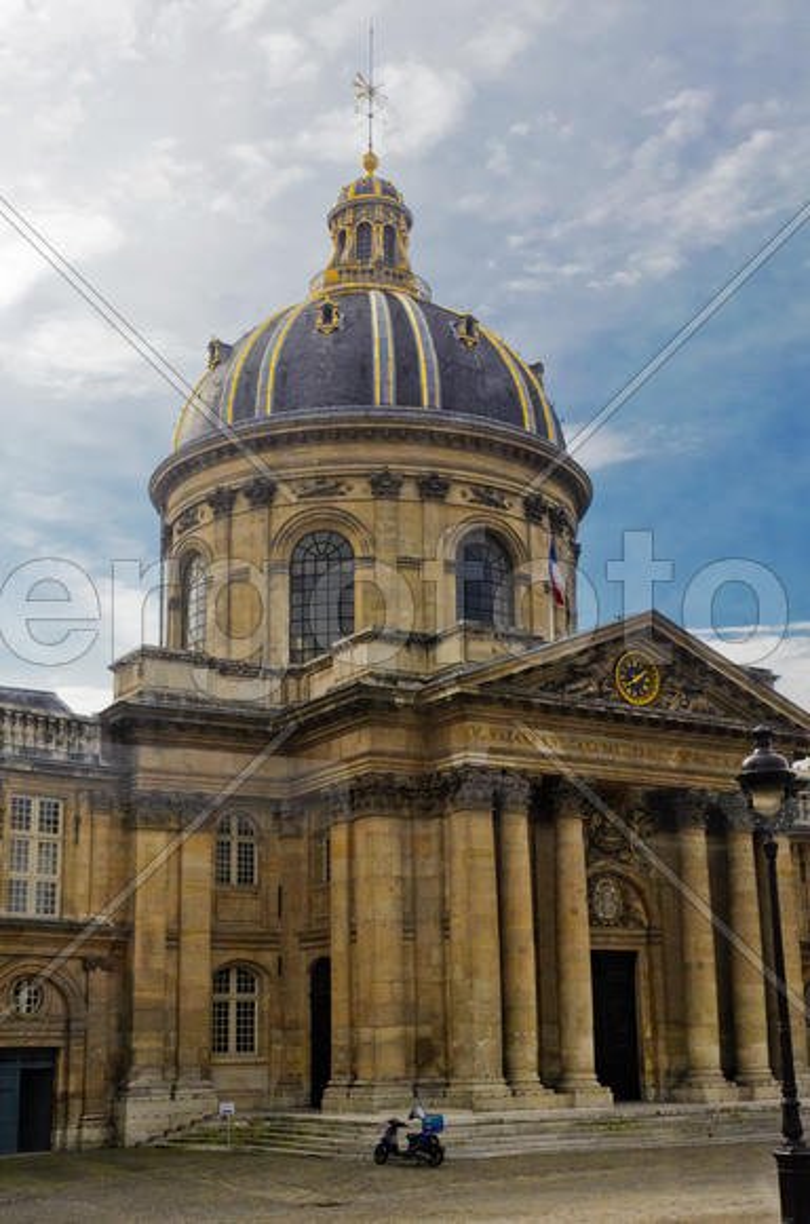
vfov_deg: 46.5
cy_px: 612
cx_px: 405
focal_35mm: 42
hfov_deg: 31.7
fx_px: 1424
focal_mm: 28
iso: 1600
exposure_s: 1/1500
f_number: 6.7
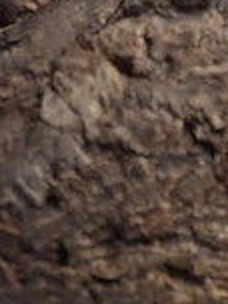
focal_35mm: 63
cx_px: 278
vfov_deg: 26.9
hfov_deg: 21.5
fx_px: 553
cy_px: 372
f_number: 1.8
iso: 100
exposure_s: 1/50
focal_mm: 5.23
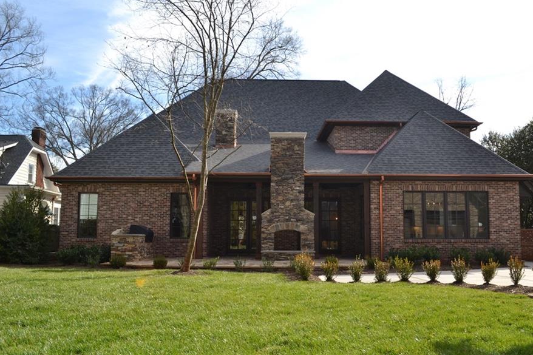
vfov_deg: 37.8
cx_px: 301
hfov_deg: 54.3
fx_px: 518
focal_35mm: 35
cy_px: 177
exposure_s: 1/200
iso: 100
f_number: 7.1
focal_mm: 20
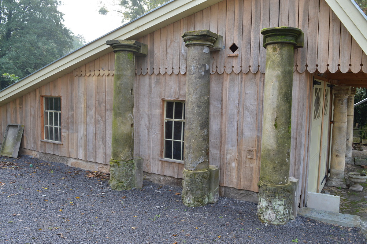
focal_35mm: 30
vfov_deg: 43.5
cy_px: 122
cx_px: 184
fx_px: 306
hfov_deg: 62.0
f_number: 9
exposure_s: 1/100
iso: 400
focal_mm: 20
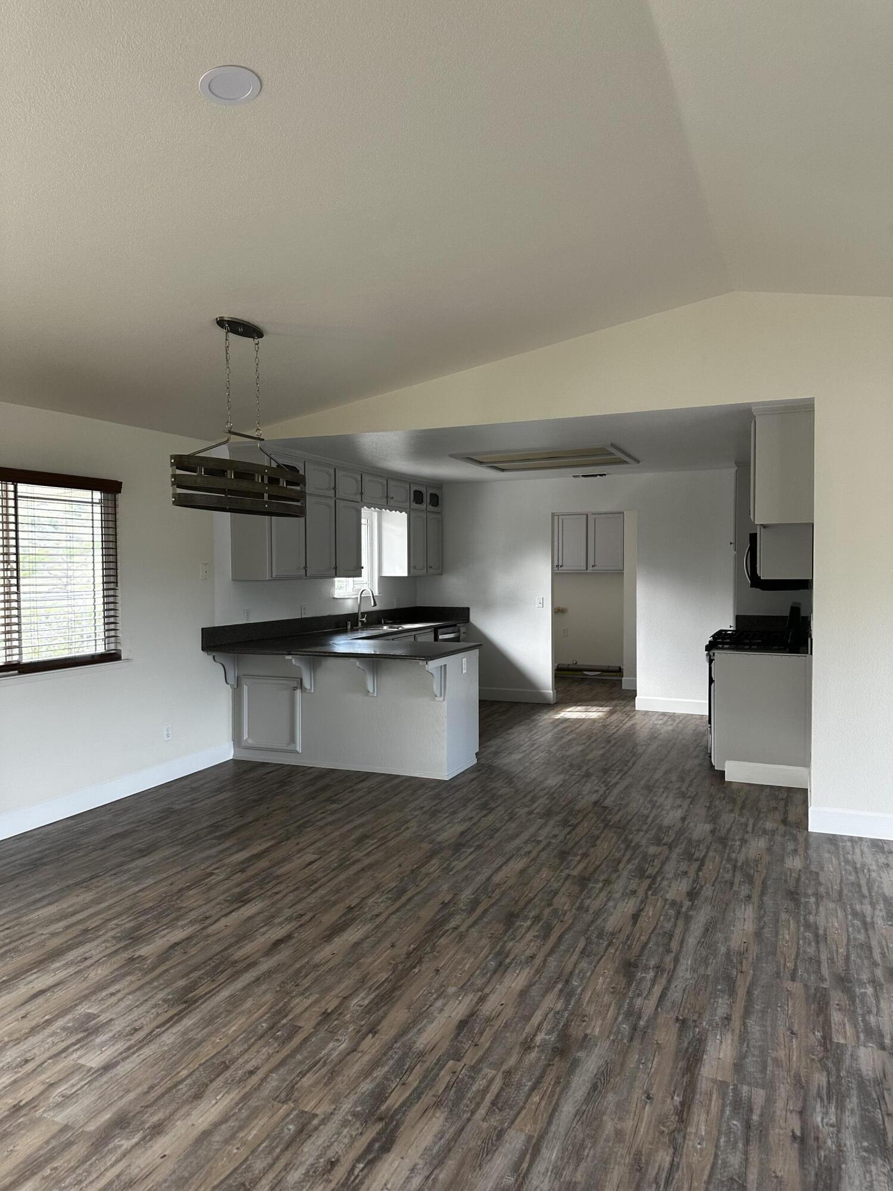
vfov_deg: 71.6
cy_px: 596
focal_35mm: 24
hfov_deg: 56.8
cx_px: 446
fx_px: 826
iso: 160
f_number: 1.78
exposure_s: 1/60
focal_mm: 6.86
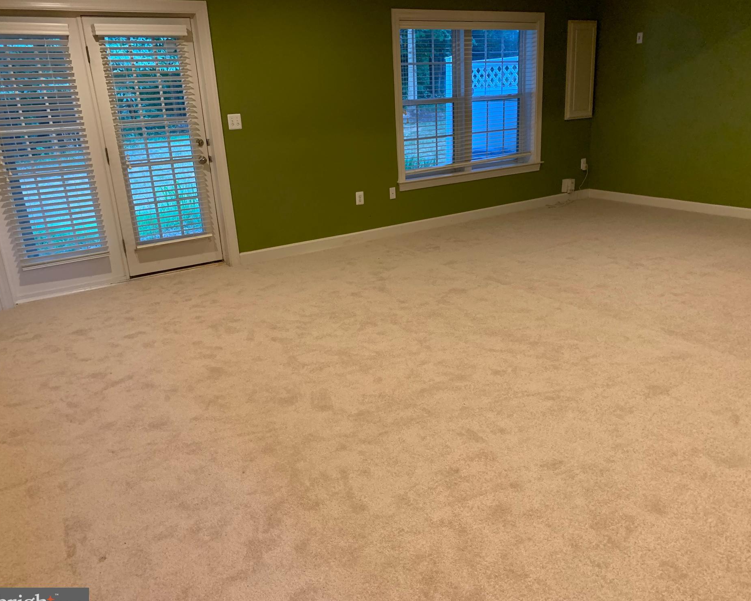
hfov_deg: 62.1
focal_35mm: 28
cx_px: 402
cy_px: 310
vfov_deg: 51.5
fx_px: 622
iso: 250
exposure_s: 1/60
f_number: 1.8
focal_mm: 4.25
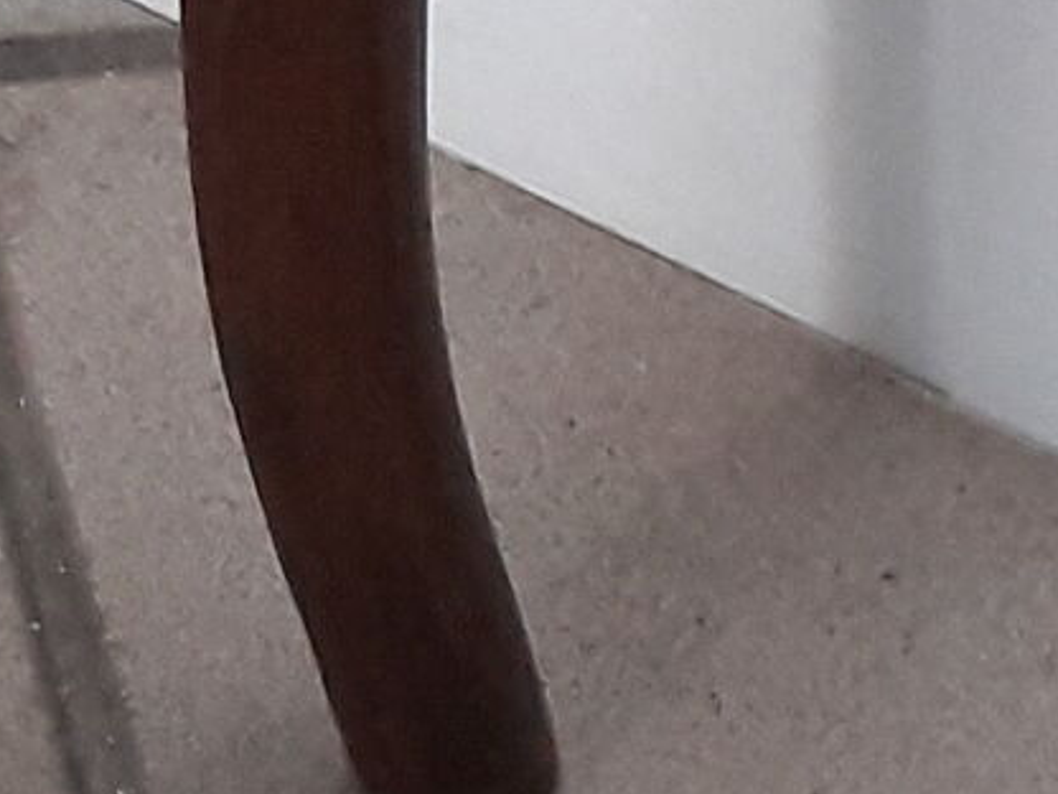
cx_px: -448
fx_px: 6480
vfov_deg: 7.0
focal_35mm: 212
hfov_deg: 9.1
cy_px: -135
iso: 160
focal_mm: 3.6
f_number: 1.9
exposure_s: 1/50
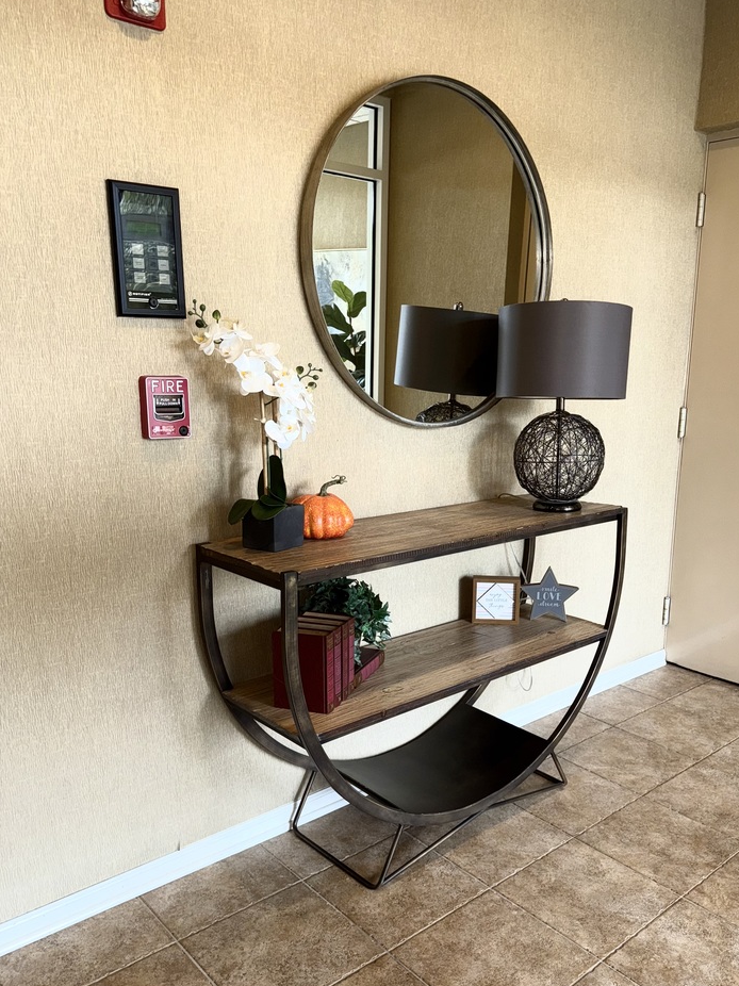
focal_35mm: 28
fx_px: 797
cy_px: 538
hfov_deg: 49.5
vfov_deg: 63.3
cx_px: 427
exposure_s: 1/31
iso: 64
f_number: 1.78
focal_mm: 6.76
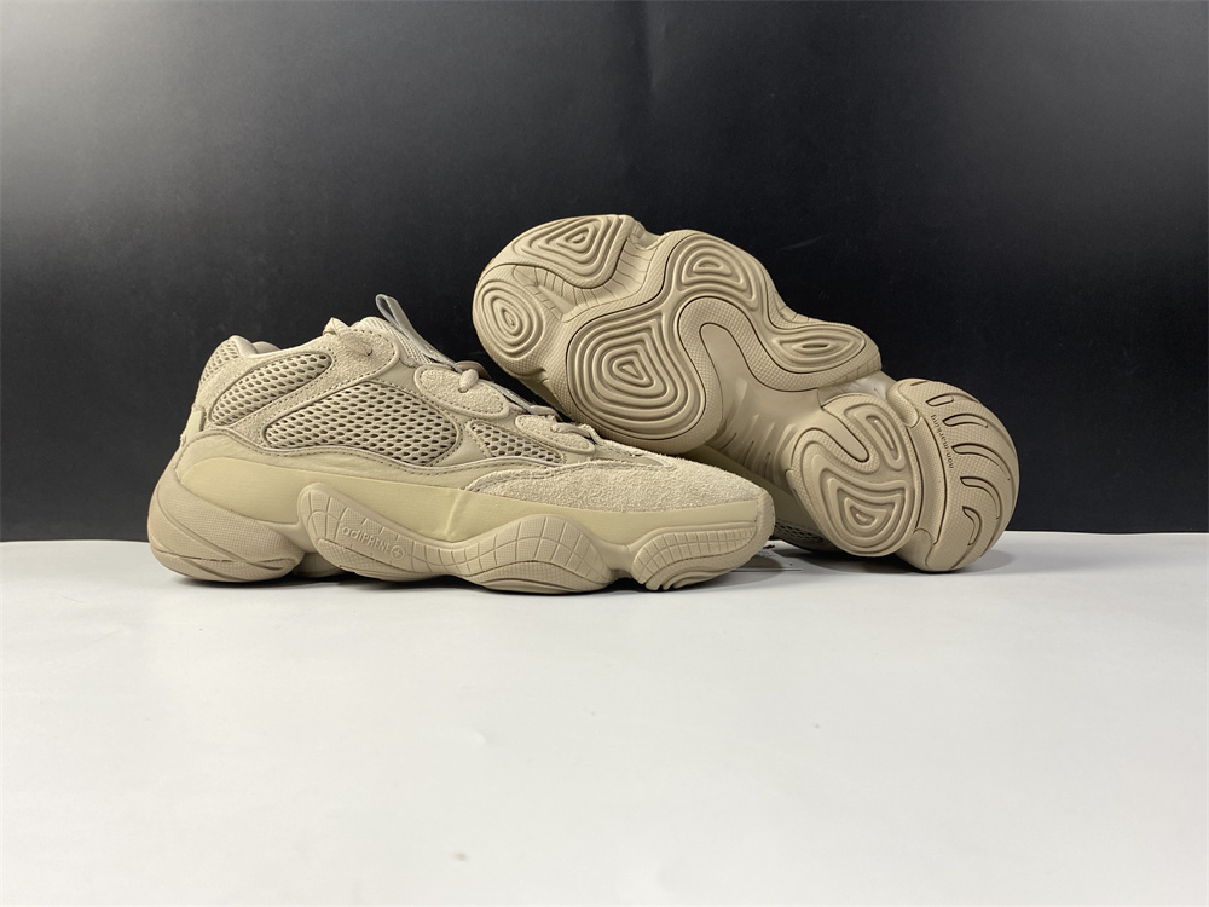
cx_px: 604
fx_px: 908
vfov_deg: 53.1
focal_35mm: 26
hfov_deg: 67.3
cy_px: 454
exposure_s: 1/100
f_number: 1.8
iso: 50
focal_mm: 4.25
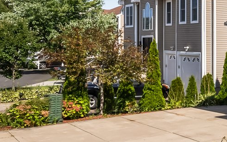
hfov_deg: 22.4
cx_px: 398
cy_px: -26
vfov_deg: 20.6
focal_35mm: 59
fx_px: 365
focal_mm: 14
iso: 800
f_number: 8
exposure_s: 1/2500
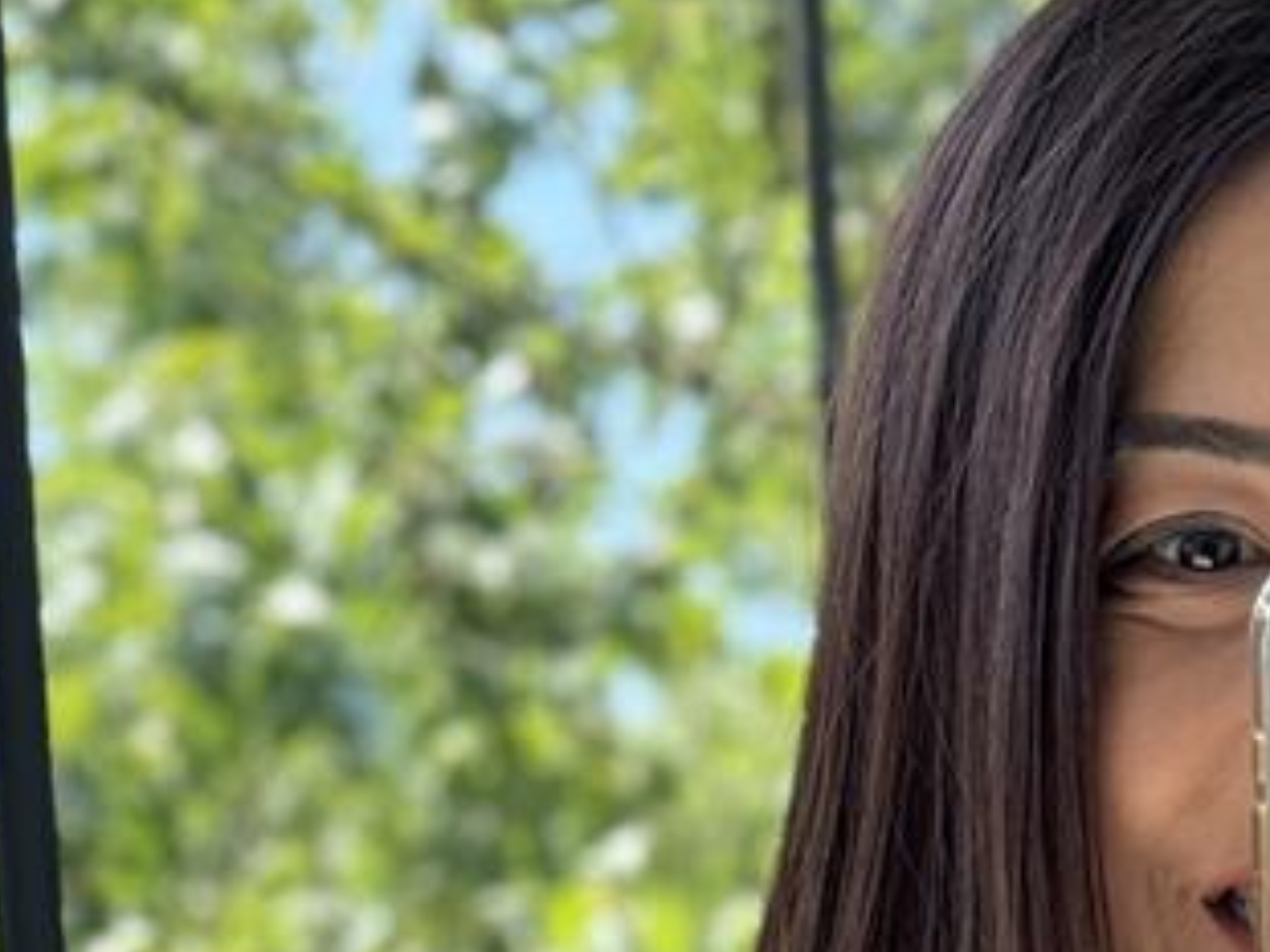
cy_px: 2417
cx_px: 1589
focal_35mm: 206
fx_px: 7555
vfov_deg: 6.8
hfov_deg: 9.5
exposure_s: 1/171
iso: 80
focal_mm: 6.76
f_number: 1.78
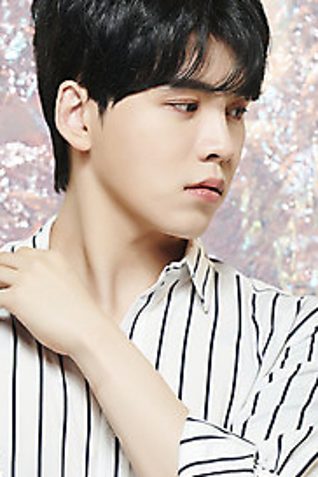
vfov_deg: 11.5
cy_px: 238
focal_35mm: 179
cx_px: 86
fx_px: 2372
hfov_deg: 7.7
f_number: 5.6
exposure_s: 1/125
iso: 64
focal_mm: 122
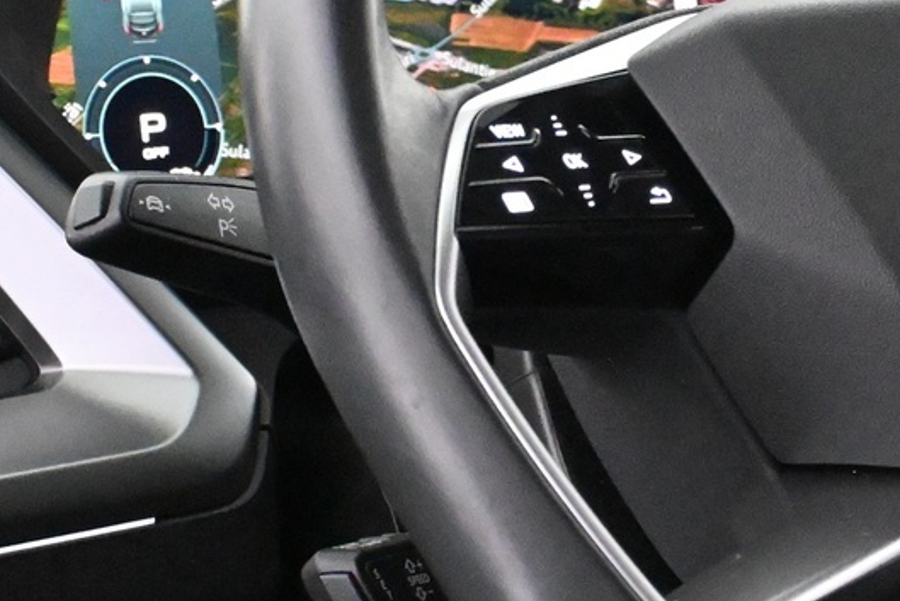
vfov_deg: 9.5
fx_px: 3620
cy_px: 145
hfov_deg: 13.9
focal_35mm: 145
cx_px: 931
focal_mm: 31.5
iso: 12800
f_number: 5
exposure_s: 1/100
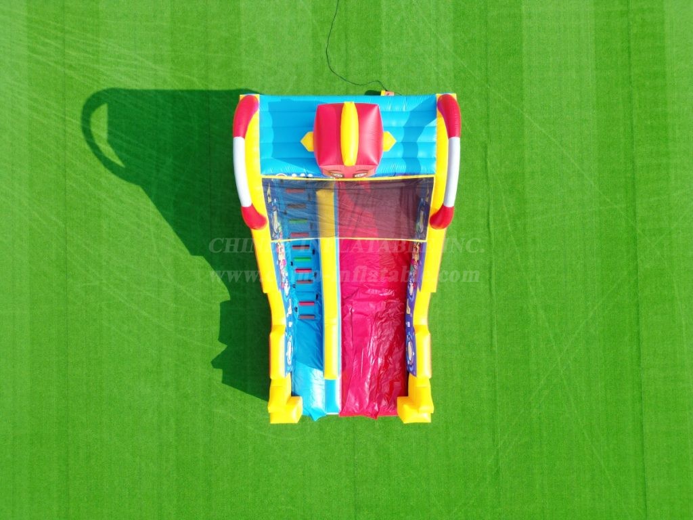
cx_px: 346
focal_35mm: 24
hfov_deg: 71.6
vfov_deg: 56.8
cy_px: 260
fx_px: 480
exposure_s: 1/2000
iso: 200
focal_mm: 6.72
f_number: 1.7
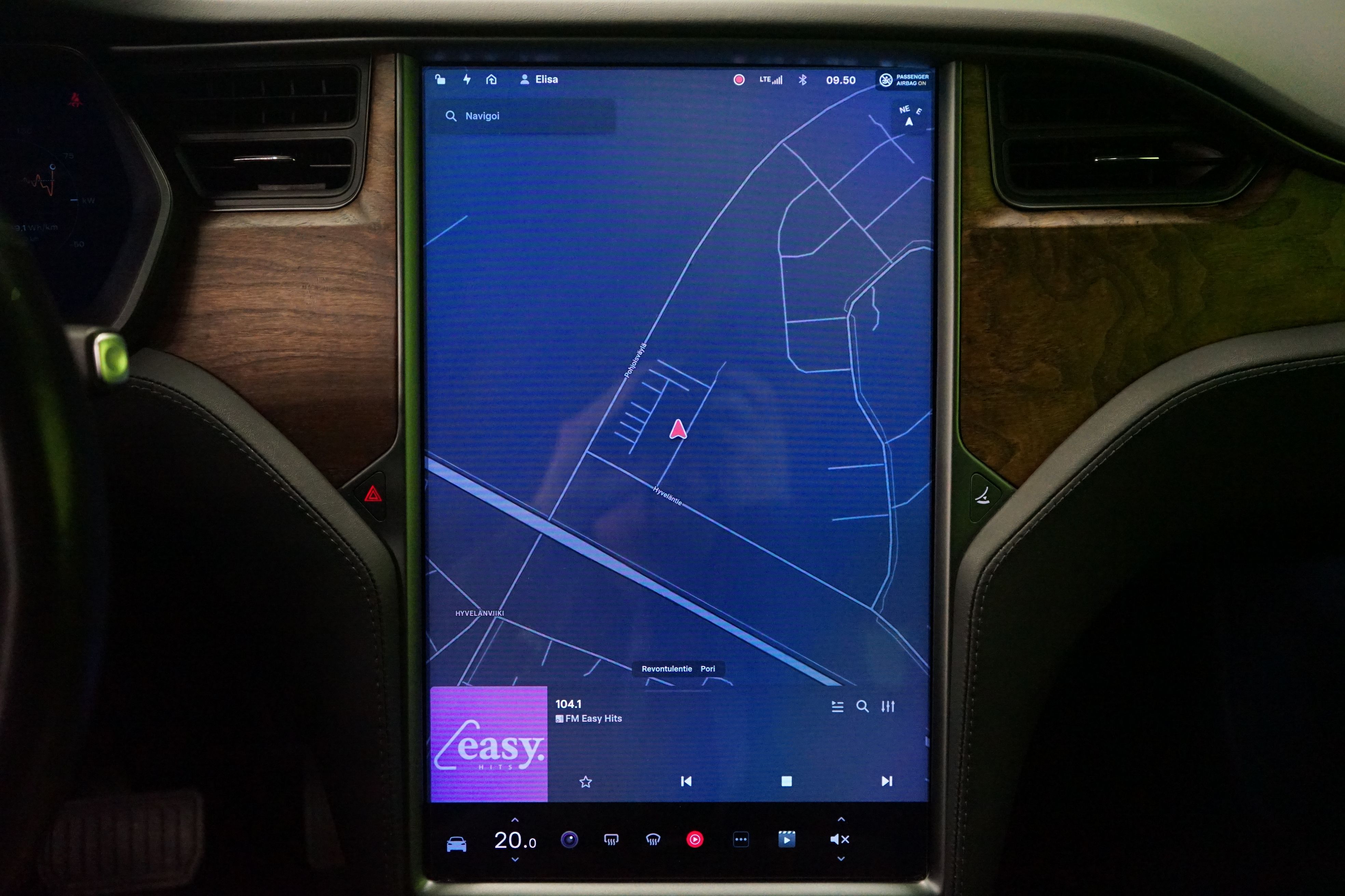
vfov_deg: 42.3
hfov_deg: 60.3
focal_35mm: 31
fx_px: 1158
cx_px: 672
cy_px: 448
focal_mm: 31
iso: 6400
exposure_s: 1/40
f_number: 4
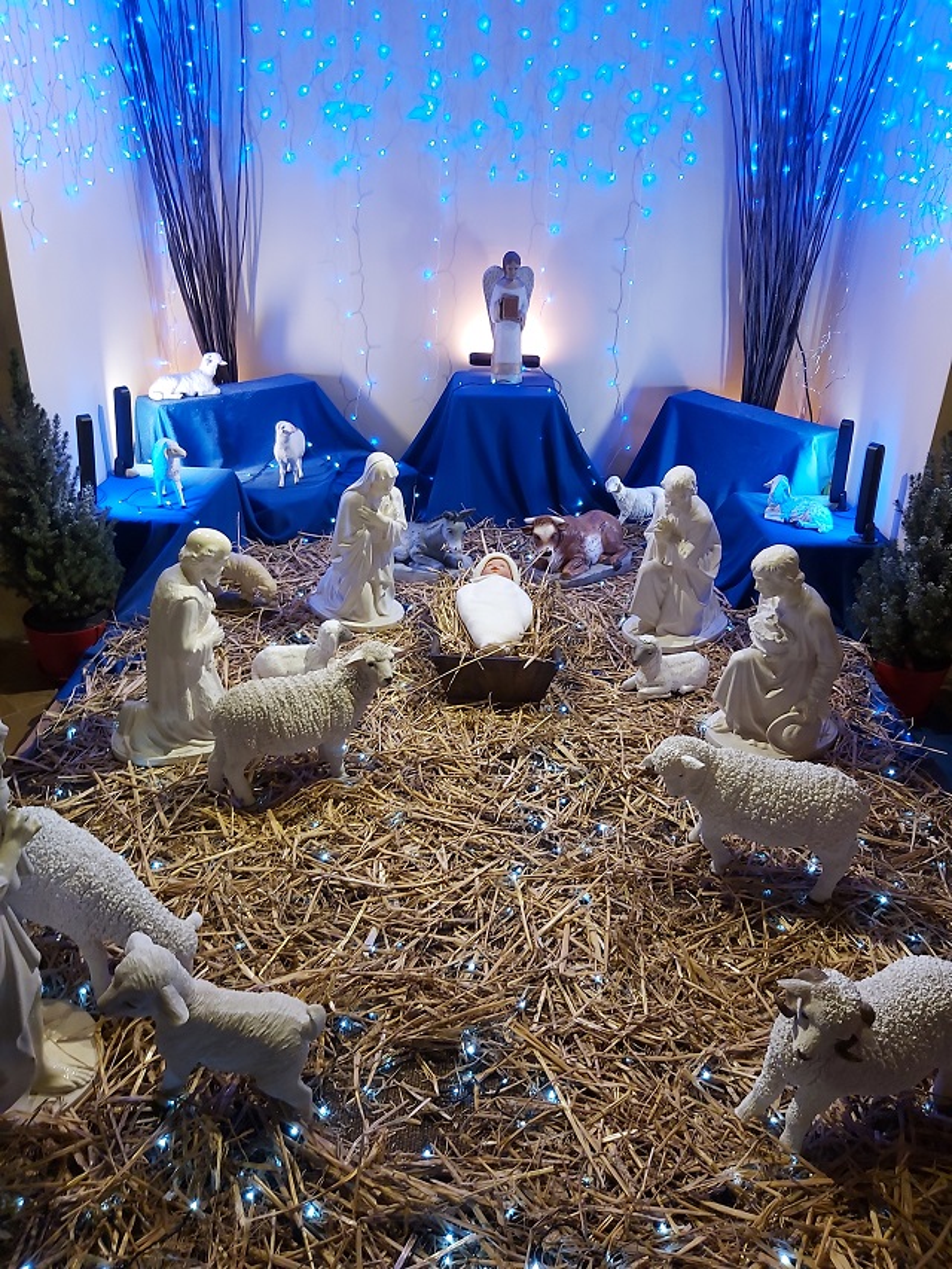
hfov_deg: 53.1
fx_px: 953
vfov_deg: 67.3
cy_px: 634
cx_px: 476
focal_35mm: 26
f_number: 1.7
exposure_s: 1/60
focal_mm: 3.92
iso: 160
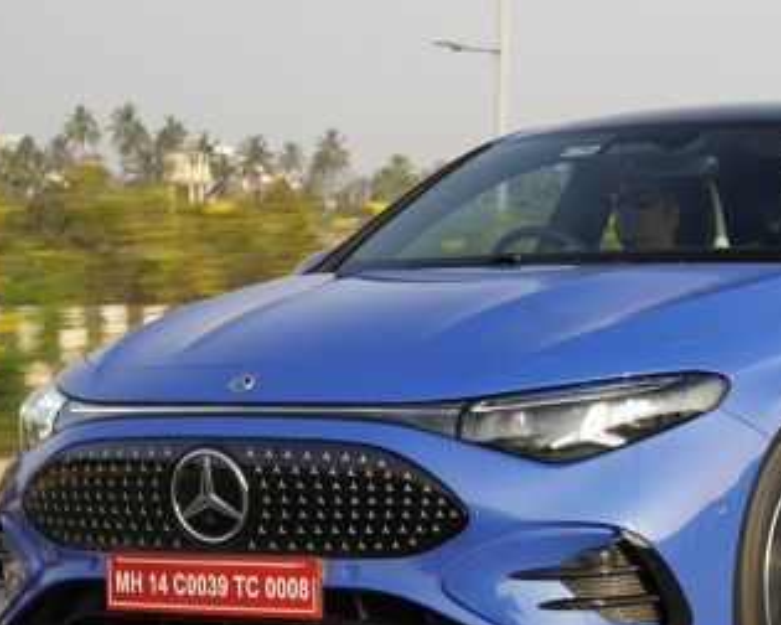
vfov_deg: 12.9
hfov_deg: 16.0
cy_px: 398
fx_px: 2751
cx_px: 679
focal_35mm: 119
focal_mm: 50
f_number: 8
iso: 100
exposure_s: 1/40
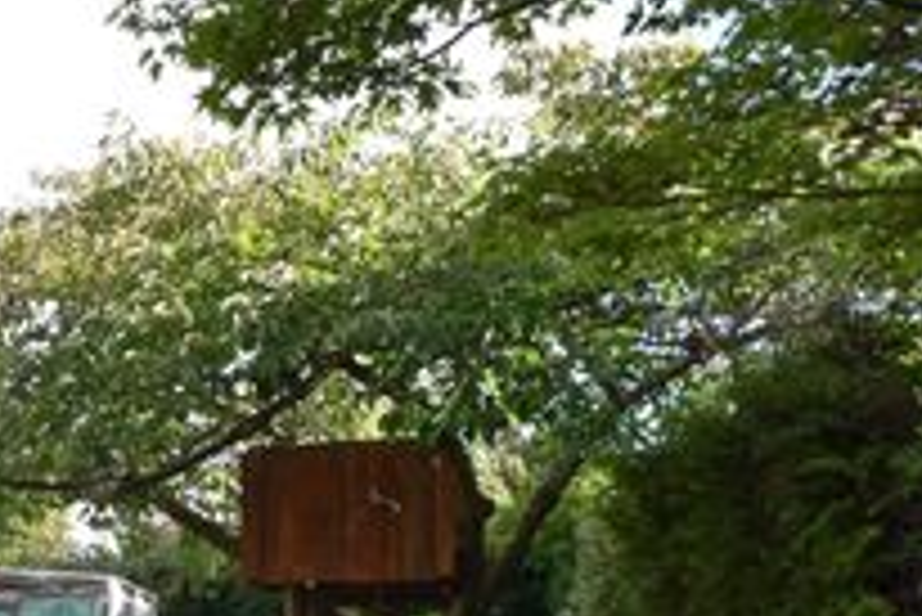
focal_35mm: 55
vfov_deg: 23.6
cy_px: 623
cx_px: -126
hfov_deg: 31.5
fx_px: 1410
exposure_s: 1/250
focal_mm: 16
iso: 360
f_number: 8
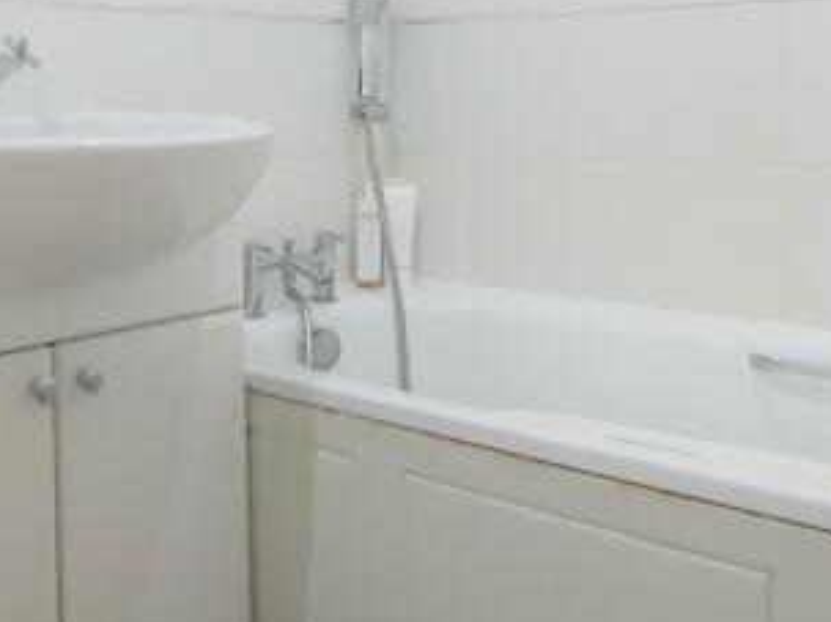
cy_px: 156
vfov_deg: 32.2
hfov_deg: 42.9
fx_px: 1056
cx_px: 384
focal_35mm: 44
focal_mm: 1.8
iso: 640
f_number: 2.2
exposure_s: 1/25
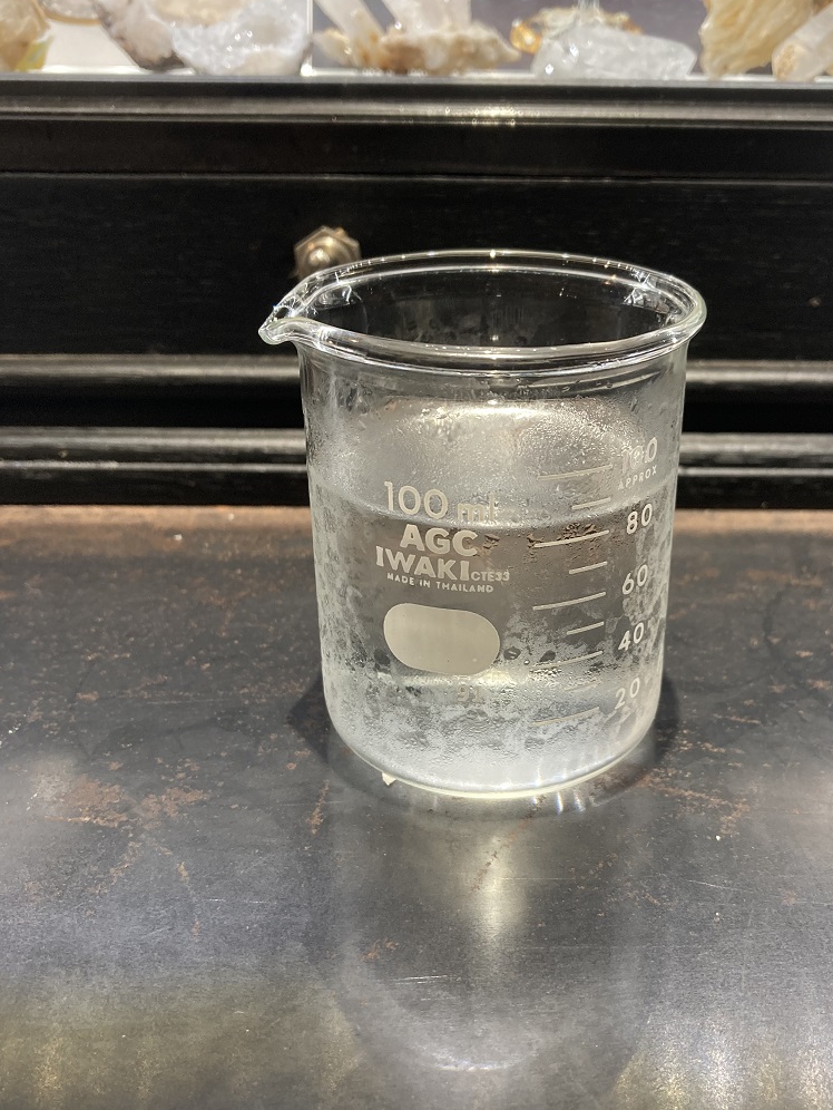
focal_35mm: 34
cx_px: 498
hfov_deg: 41.6
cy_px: 553
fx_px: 1090
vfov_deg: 53.9
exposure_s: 1/55
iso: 100
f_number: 1.8
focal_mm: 3.99
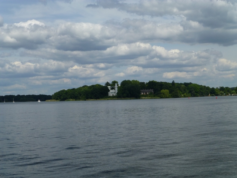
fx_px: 397
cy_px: 89
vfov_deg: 25.2
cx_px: 118
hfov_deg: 33.2
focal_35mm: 58
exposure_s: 1/1300
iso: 100
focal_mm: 10.3
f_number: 4.7
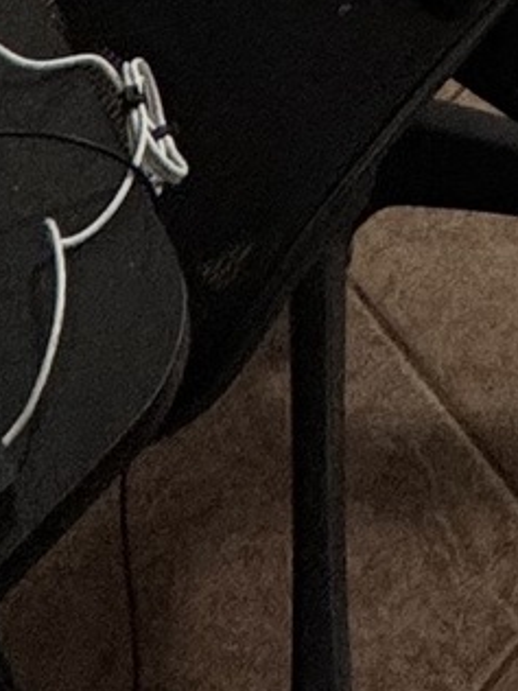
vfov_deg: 10.1
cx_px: 758
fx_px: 2035
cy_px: -1629
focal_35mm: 102
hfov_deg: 13.7
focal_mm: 2.22
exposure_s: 1/60
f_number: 2.2
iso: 200
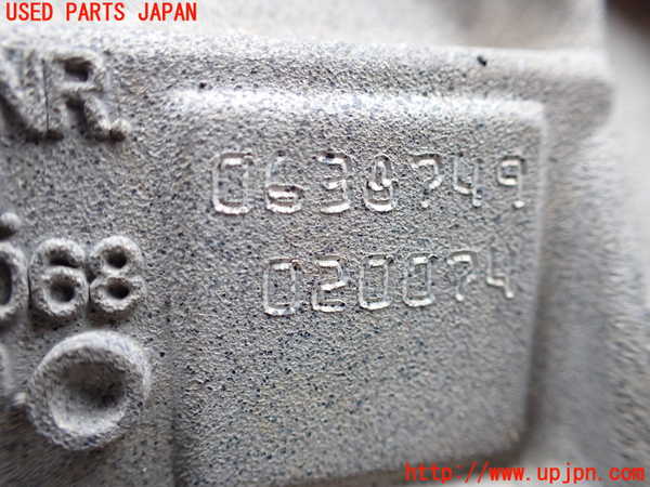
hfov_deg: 60.0
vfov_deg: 46.8
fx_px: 563
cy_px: 244
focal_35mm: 30
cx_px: 325
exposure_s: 1/125
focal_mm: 5.4
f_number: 2.3
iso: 320
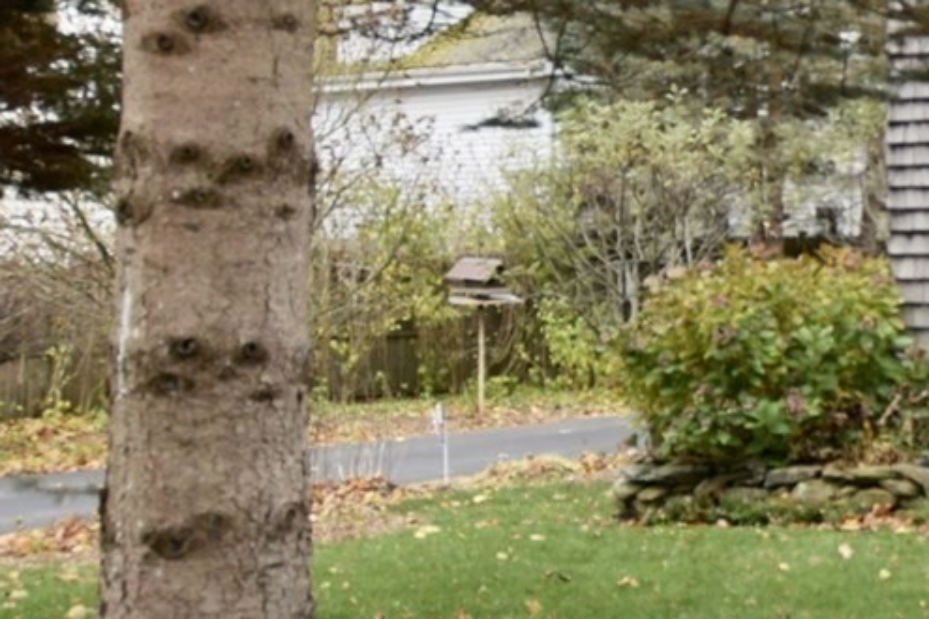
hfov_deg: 25.2
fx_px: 1600
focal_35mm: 62
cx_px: 1366
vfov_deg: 21.8
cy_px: 170
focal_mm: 10
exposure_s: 1/80
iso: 400
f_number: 4.5
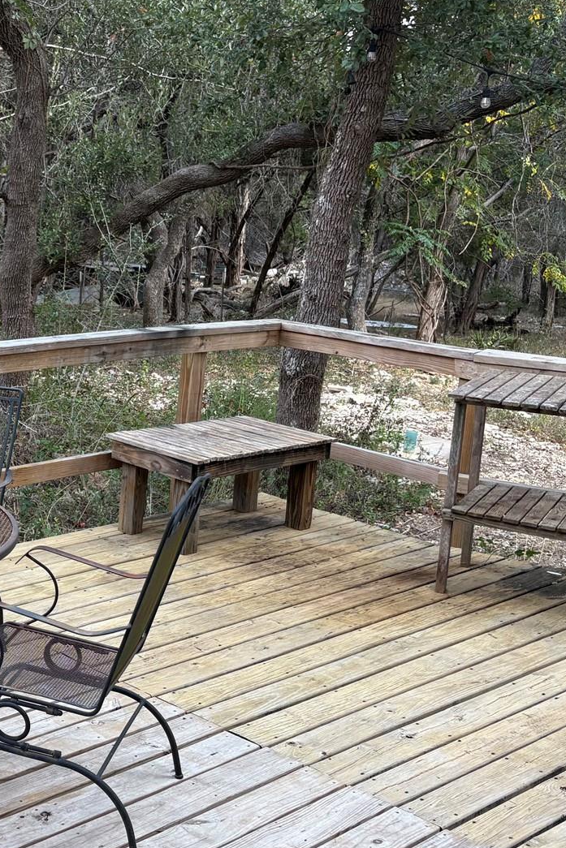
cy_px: 385
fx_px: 1249
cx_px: -71
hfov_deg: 23.8
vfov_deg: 37.5
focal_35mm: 53
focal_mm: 5.96
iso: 50
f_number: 1.6
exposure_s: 1/300
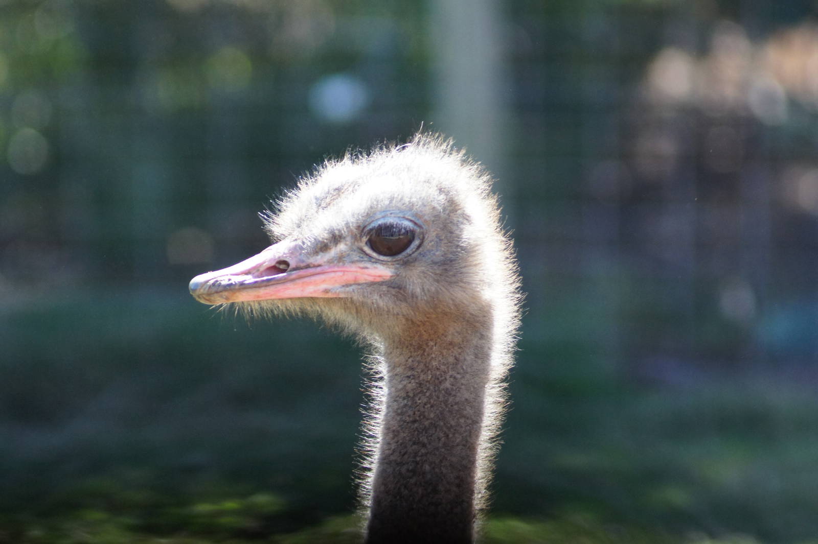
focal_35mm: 375
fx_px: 8516
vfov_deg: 3.7
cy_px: 272
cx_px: 409
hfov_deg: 5.5
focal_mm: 250
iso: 800
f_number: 5.6
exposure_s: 1/400
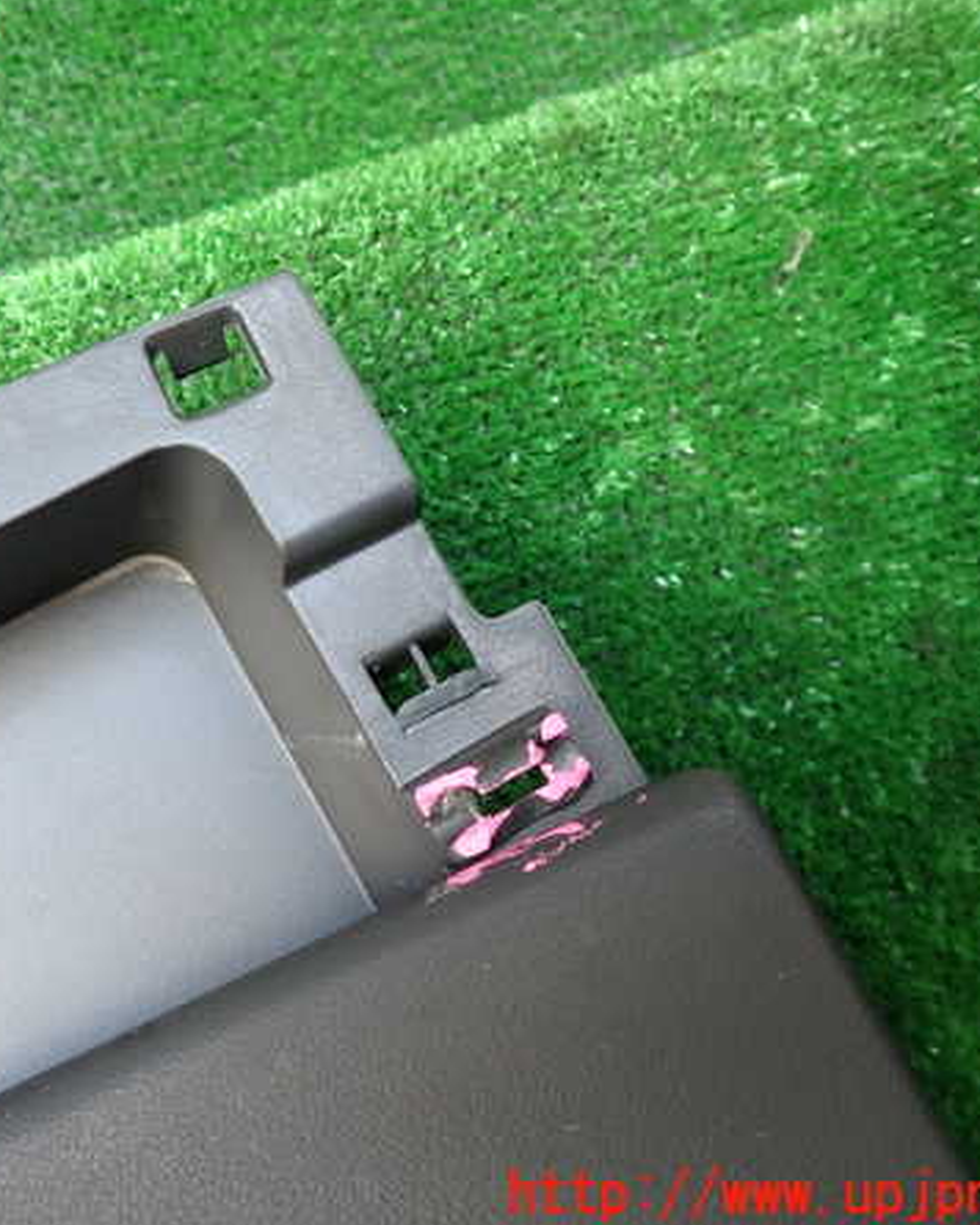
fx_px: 1197
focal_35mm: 33
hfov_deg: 43.7
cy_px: 610
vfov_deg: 54.2
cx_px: 304
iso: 200
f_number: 2
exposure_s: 1/50
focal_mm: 4.5
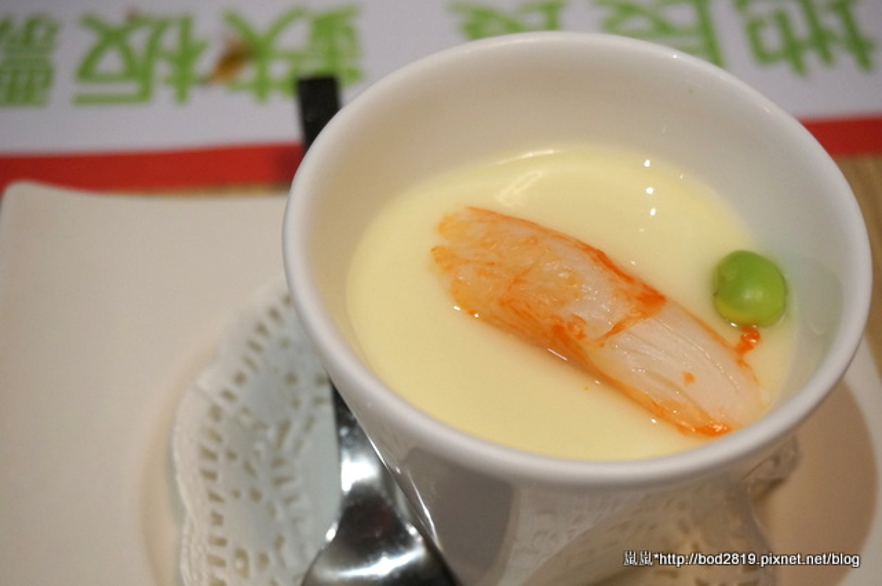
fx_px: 1285
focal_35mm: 52
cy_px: 293
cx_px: 441
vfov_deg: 25.7
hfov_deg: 37.9
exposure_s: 1/60
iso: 1250
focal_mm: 35
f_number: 5.6
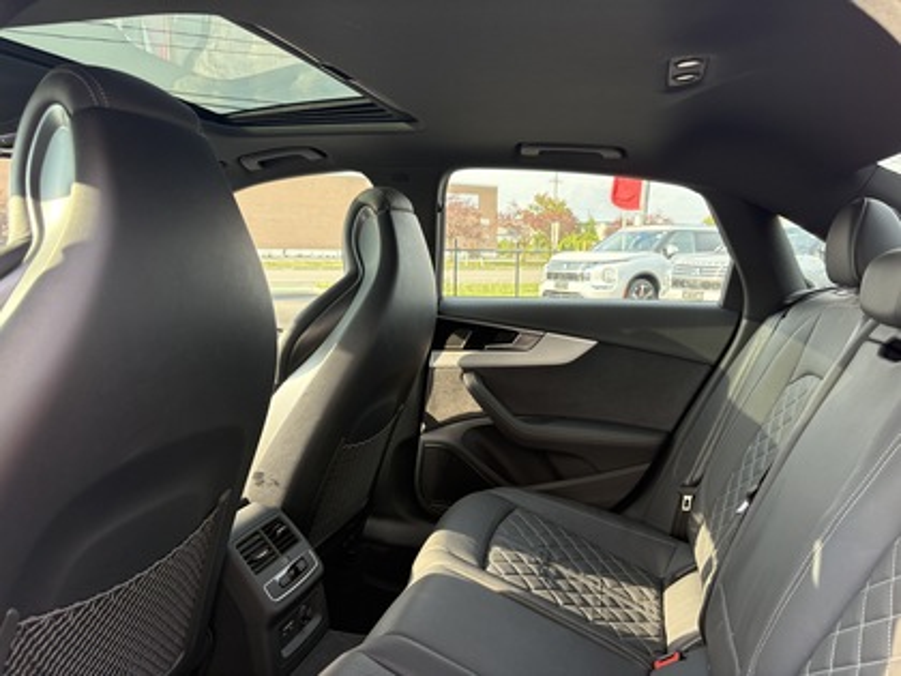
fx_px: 677
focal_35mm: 26
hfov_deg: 67.3
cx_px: 450
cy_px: 338
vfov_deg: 53.1
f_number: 1.6
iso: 64
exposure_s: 1/250
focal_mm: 5.96
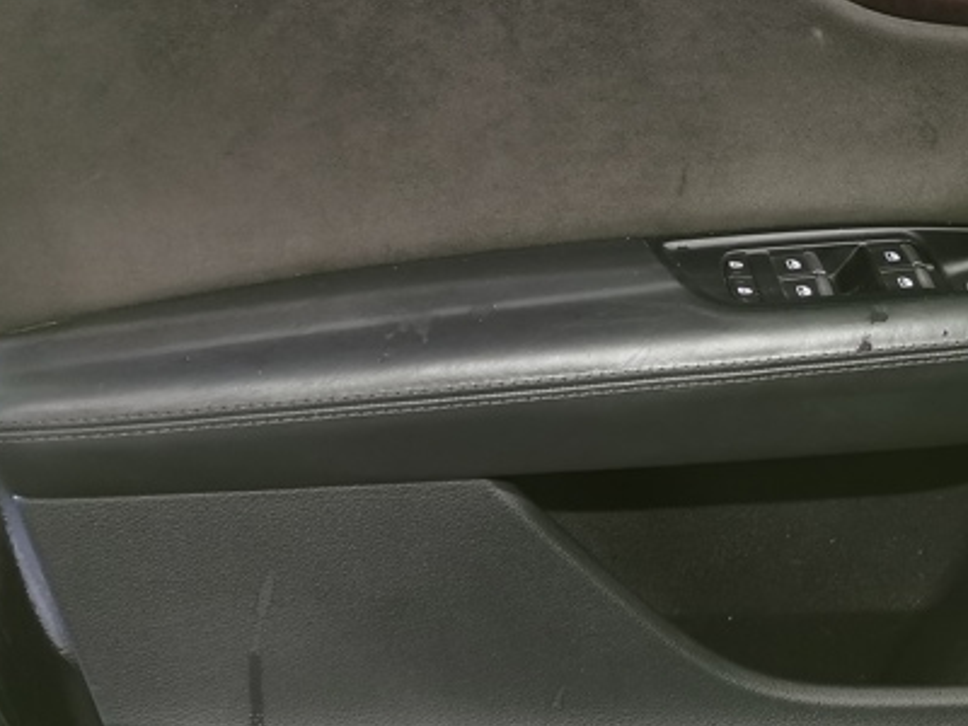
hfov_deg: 33.4
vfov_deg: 26.9
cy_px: 237
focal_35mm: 54
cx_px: 893
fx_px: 1510
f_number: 1.8
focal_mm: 5.58
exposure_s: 1/50
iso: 320
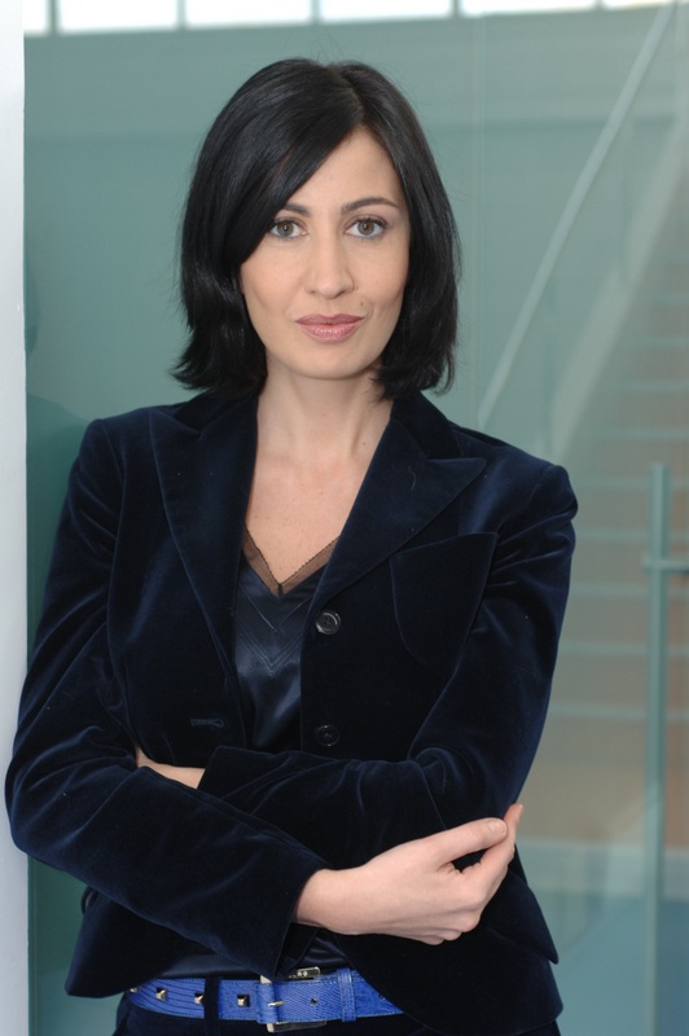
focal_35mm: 78
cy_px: 518
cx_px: 344
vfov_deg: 26.0
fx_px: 2243
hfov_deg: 17.5
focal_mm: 52
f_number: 4.8
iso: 200
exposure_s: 1/60
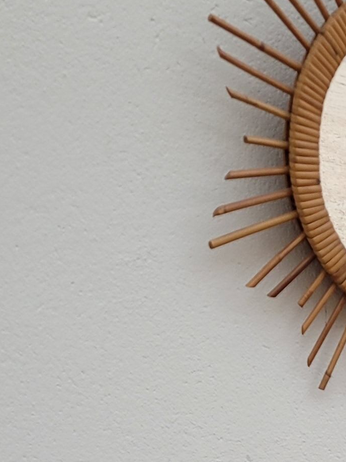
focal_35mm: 115
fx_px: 1533
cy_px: 816
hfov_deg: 12.0
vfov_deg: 15.0
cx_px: 593
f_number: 1.8
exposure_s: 1/100
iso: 80
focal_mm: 5.4
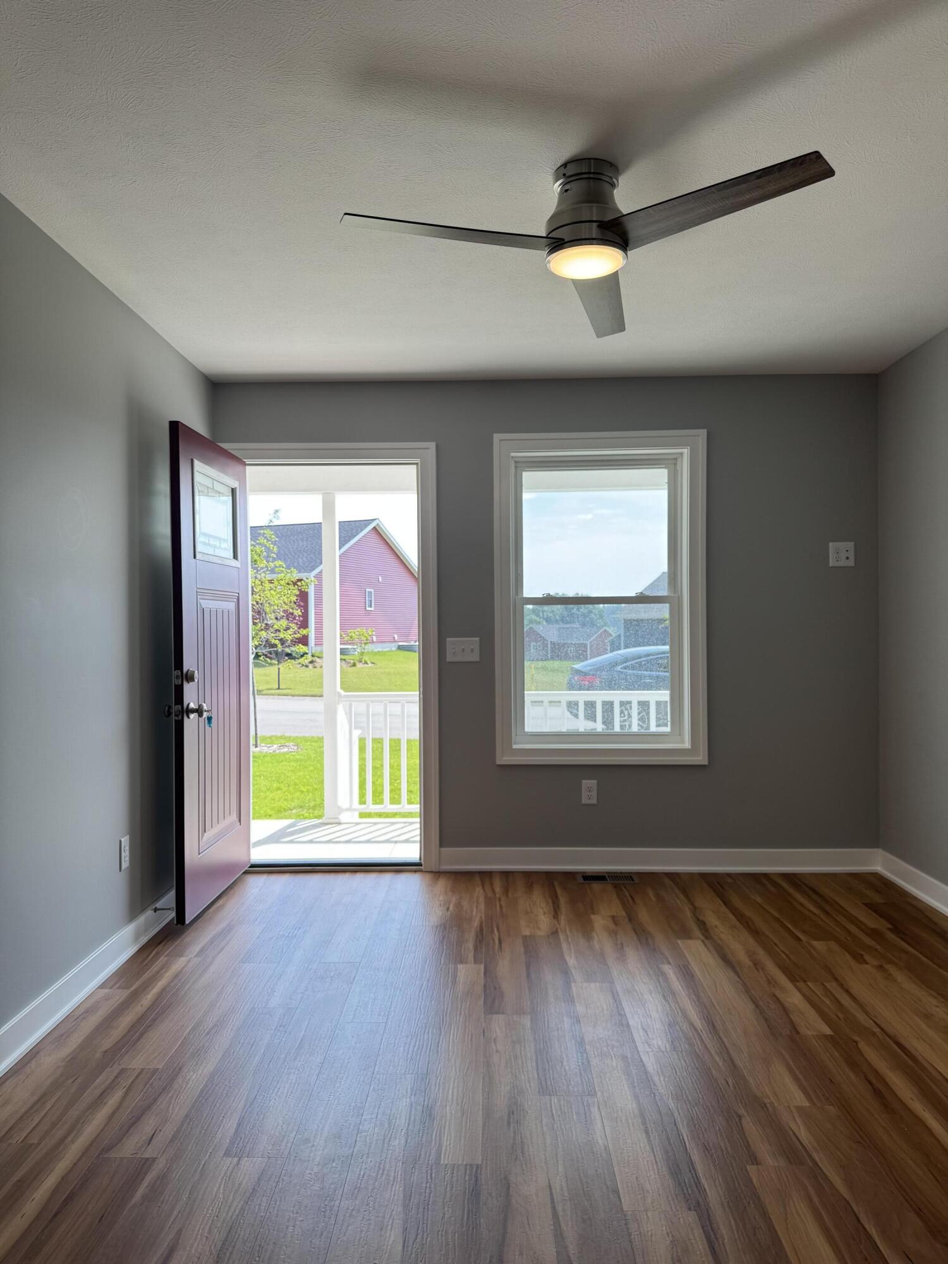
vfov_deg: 71.6
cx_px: 474
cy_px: 632
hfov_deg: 56.8
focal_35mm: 24
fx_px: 876
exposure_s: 1/287
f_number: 1.78
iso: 80
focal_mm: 6.76
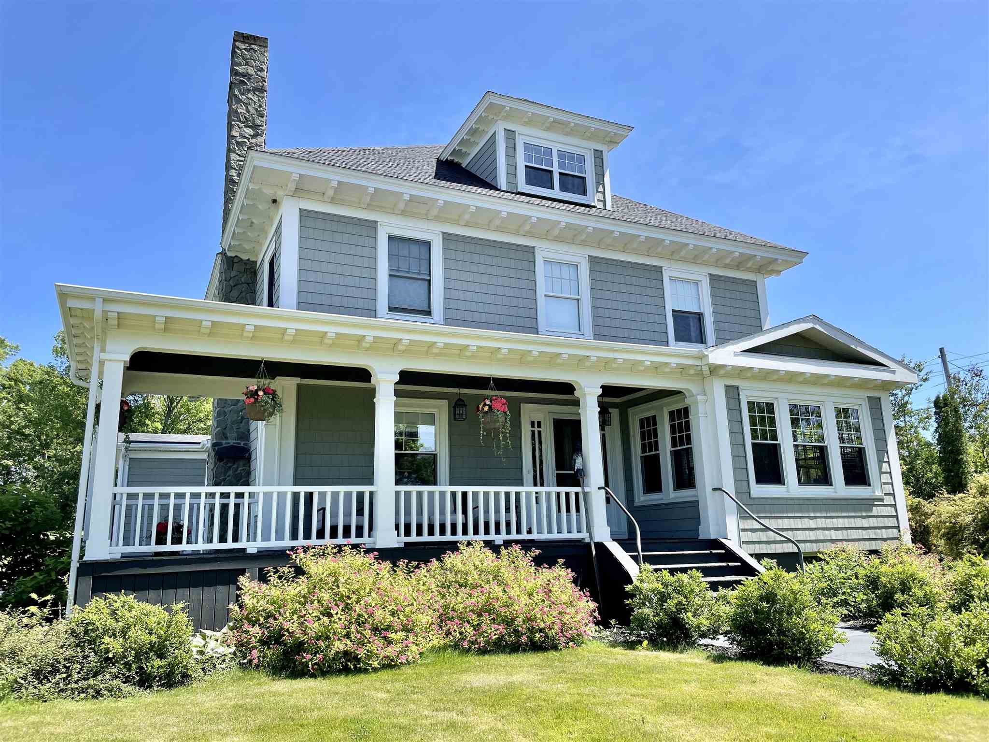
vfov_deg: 53.1
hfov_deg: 67.3
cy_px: 371
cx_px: 494
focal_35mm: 26
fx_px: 743
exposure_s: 1/1770
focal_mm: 4.2
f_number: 1.6
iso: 32
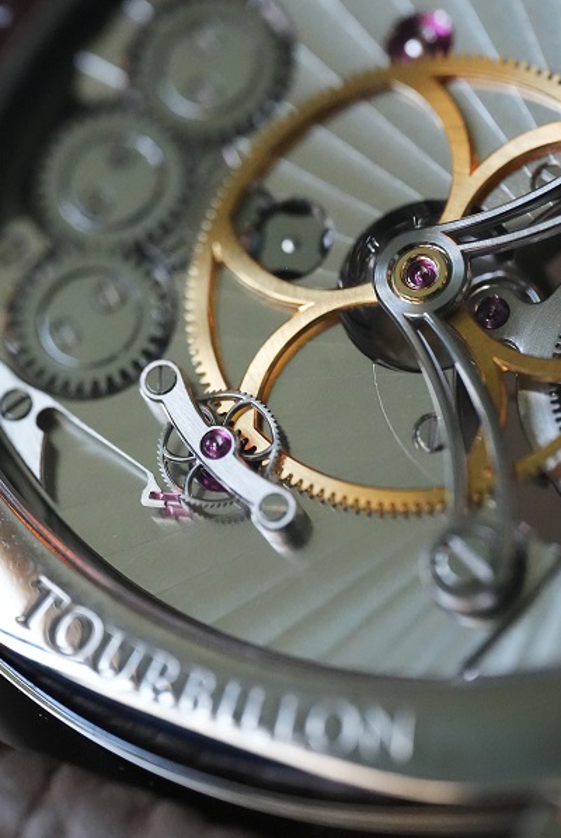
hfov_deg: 11.2
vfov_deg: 16.6
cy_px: 365
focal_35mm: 123
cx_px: 282
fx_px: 2868
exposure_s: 1/250
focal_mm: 105
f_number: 4.5
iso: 12800
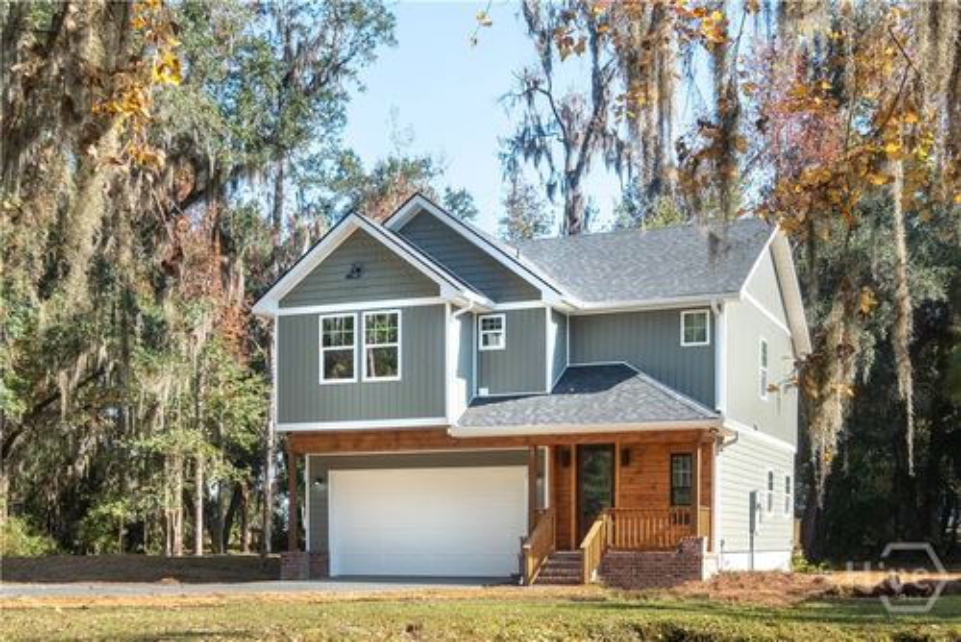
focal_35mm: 33
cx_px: 480
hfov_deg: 57.2
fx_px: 881
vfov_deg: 40.0
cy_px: 321
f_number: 7.1
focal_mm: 21.9
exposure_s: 1/1400
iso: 320
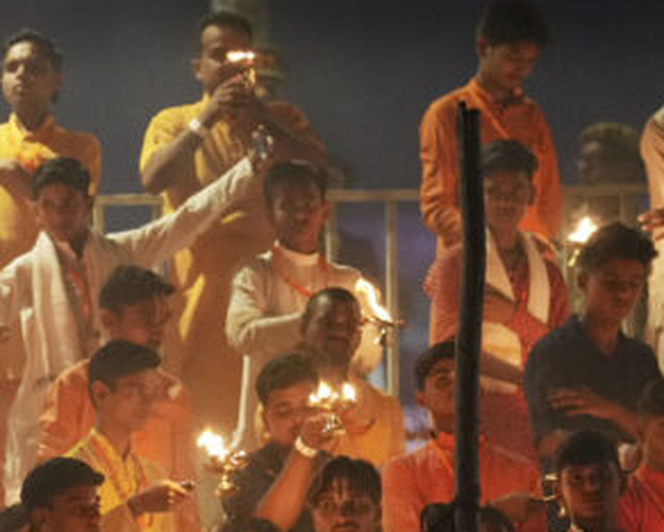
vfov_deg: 2.4
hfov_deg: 2.9
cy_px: 589
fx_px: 12940
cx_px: -418
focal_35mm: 658
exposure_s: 1/100
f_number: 2.8
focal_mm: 200
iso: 3200
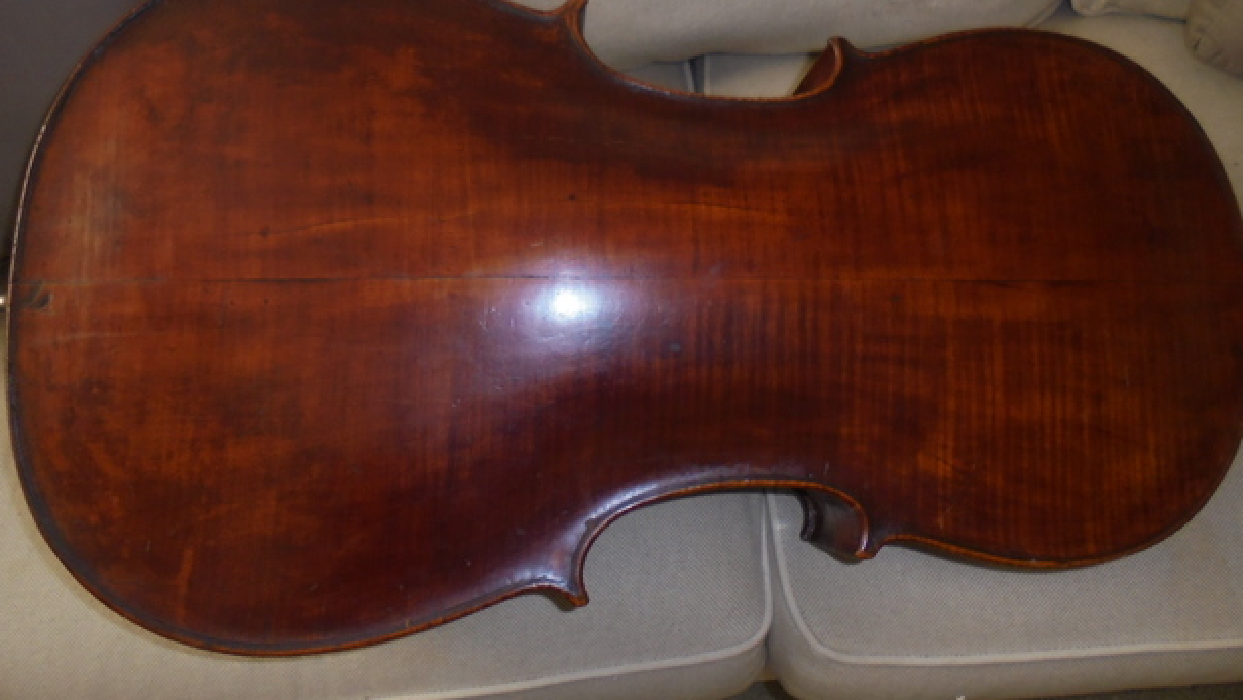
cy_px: 255
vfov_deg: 39.9
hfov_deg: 66.0
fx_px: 956
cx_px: 610
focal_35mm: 29
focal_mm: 4.6
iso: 200
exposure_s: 1/30
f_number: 3.5
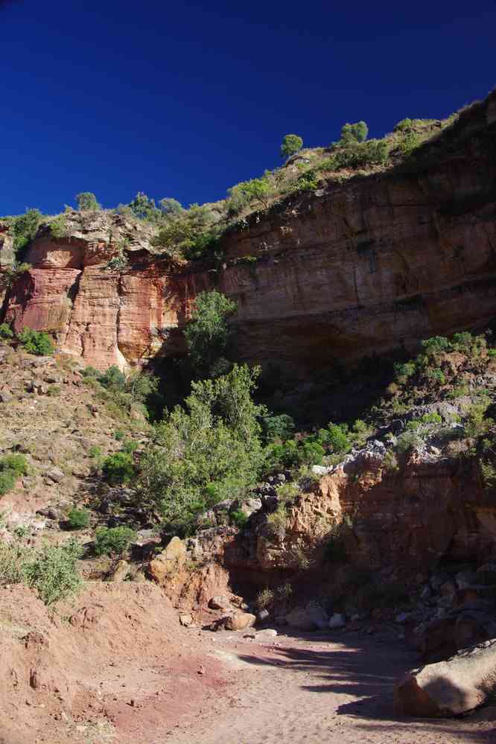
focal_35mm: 38
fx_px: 775
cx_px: 248
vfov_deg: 51.3
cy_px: 372
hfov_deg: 35.5
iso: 200
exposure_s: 1/50
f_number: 10
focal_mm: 25
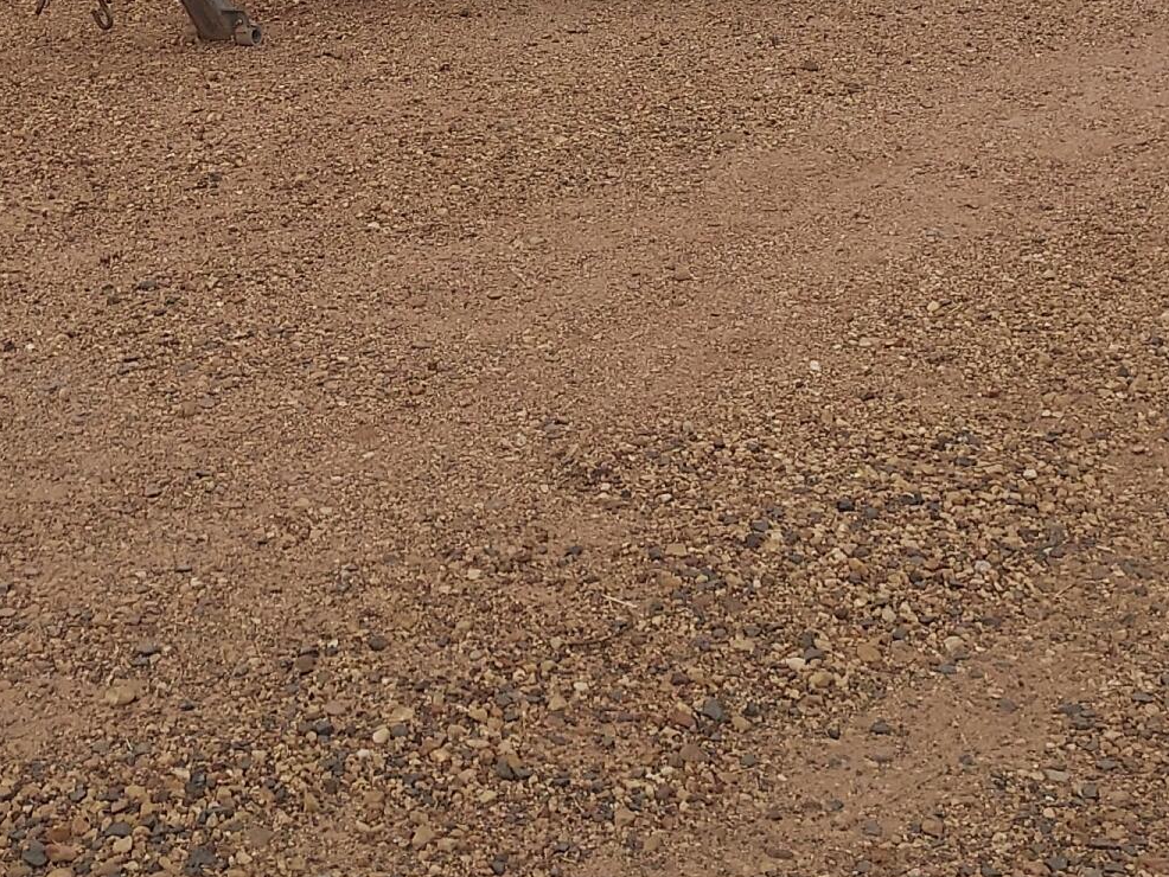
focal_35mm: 73
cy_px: -434
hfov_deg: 26.7
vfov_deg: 18.0
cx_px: 541
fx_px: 2466
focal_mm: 4.6
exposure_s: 1/374
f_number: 1.8
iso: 40
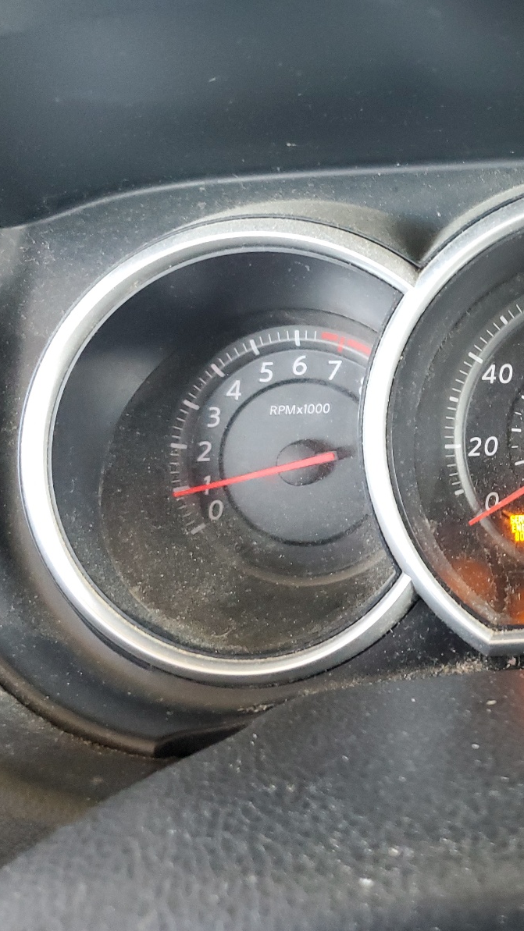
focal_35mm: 38
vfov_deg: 52.8
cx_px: 553
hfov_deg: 28.7
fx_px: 939
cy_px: 466
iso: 320
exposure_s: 1/60.2
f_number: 1.5
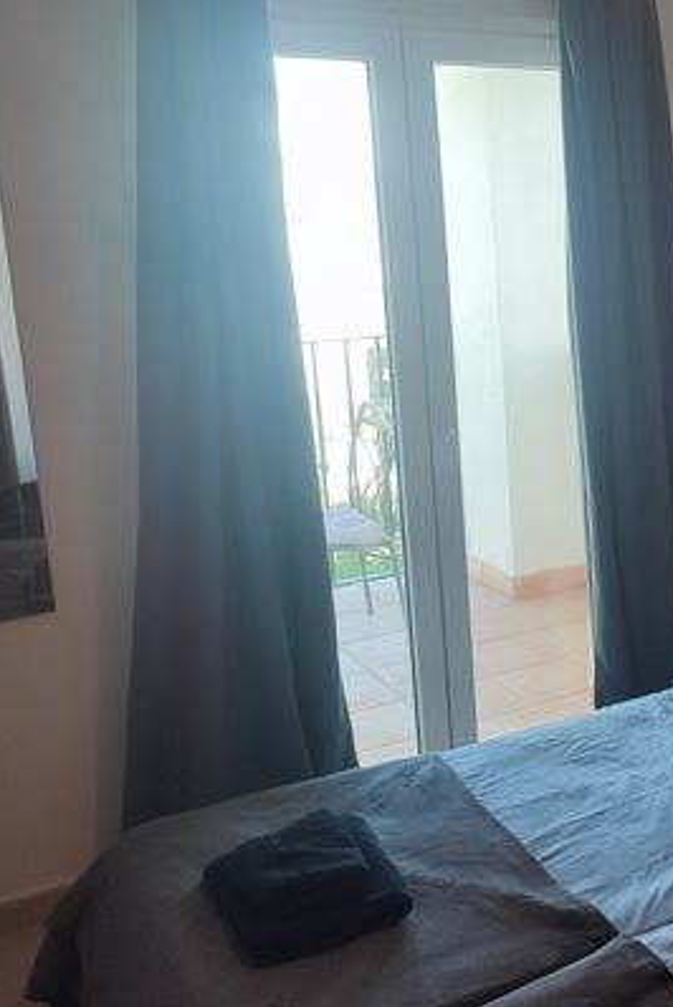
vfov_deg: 42.7
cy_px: 466
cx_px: 829
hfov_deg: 25.9
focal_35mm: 46
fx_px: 1288
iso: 56
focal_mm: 6.04
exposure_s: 1/50
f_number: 1.9
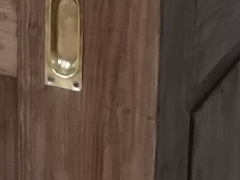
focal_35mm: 213
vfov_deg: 6.9
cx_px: -233
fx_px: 1478
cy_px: -57
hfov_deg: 8.8
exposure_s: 1/18
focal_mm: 5.58
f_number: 1.8
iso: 1250
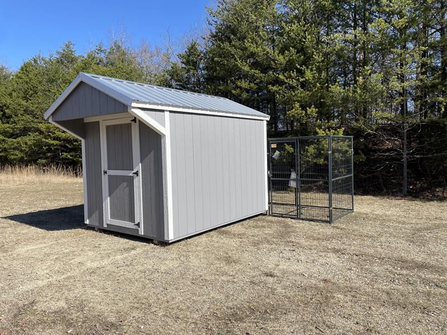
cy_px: 168
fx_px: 336
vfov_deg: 53.1
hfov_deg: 67.3
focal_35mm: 26
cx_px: 224
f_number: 1.6
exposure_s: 1/3205
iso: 32
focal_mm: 4.2
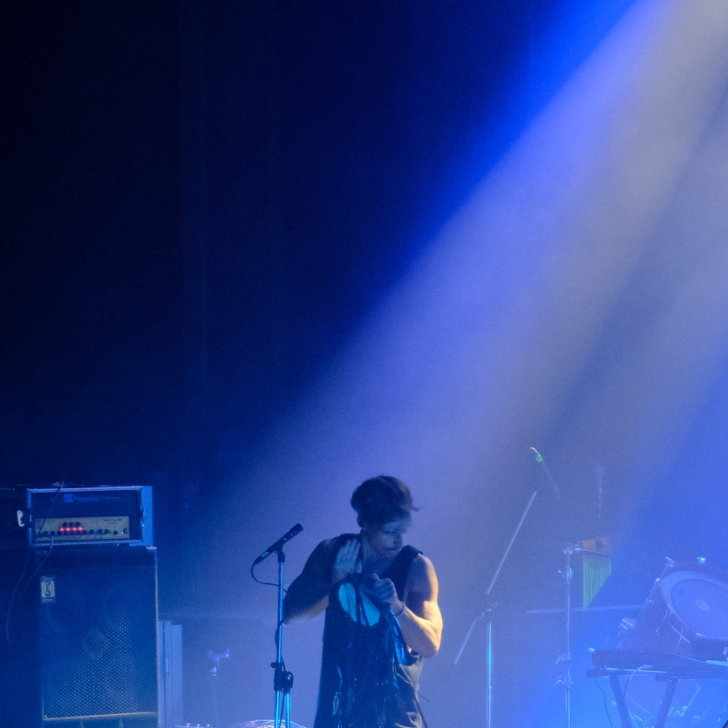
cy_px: 708
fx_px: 5211
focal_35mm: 219
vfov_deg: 8.0
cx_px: 841
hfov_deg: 7.9
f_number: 1.4
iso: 1600
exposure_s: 1/800
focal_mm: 56
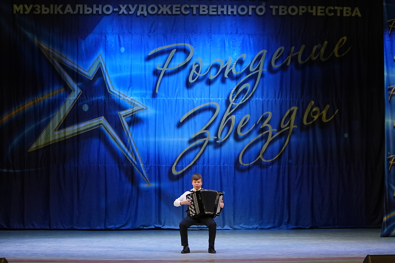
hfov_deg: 19.5
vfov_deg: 13.0
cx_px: 198
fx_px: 1152
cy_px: 132
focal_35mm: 105
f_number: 2.8
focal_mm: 70
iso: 2000
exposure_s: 1/400
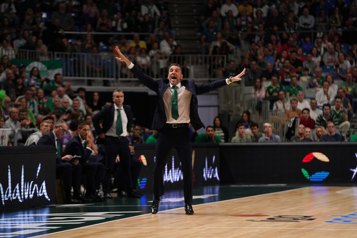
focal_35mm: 161
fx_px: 1596
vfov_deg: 8.5
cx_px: 178
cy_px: 119
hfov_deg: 12.8
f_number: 3.2
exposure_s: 1/1250
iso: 2500
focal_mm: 161
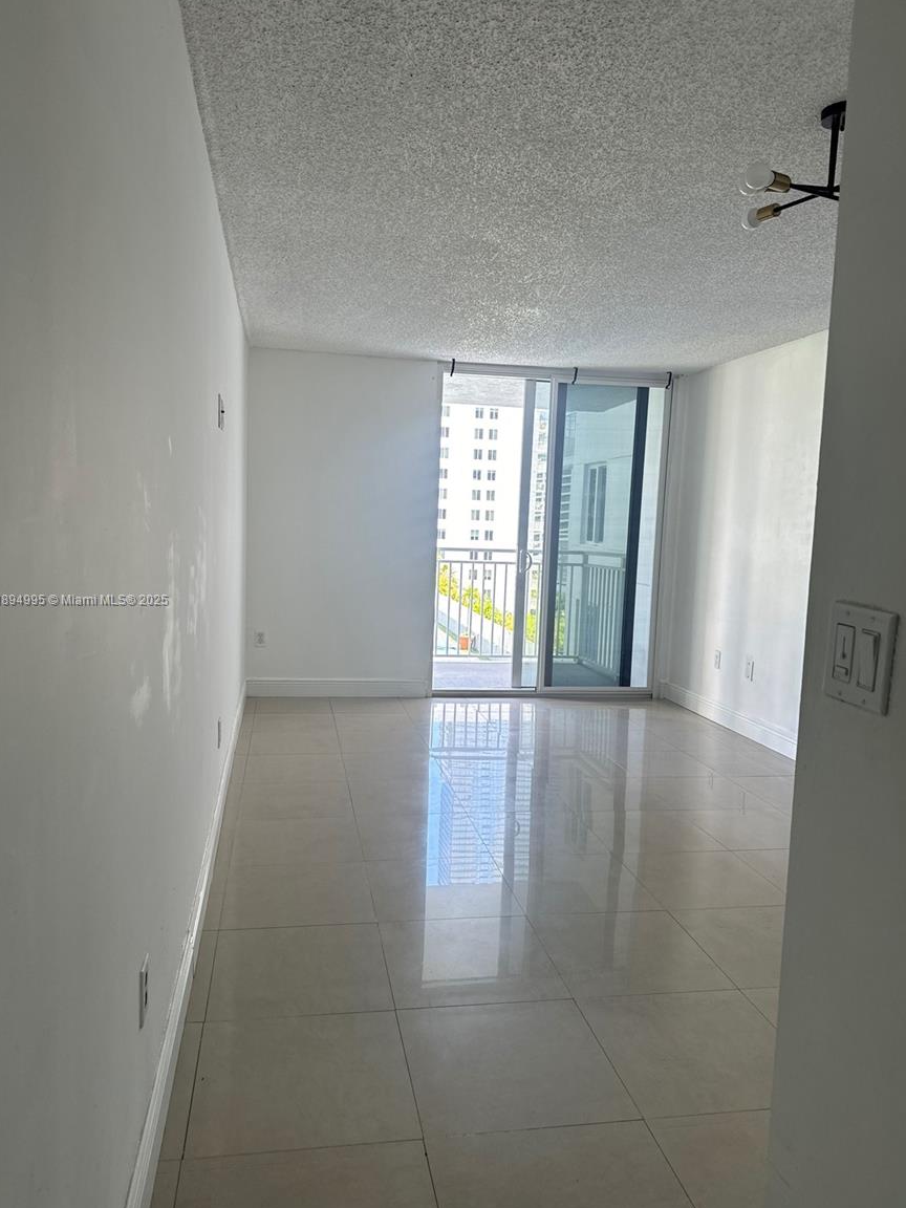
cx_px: 448
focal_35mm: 25
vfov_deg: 69.4
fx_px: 872
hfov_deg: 54.9
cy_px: 601
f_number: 1.78
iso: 64
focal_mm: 6.76
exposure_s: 1/121
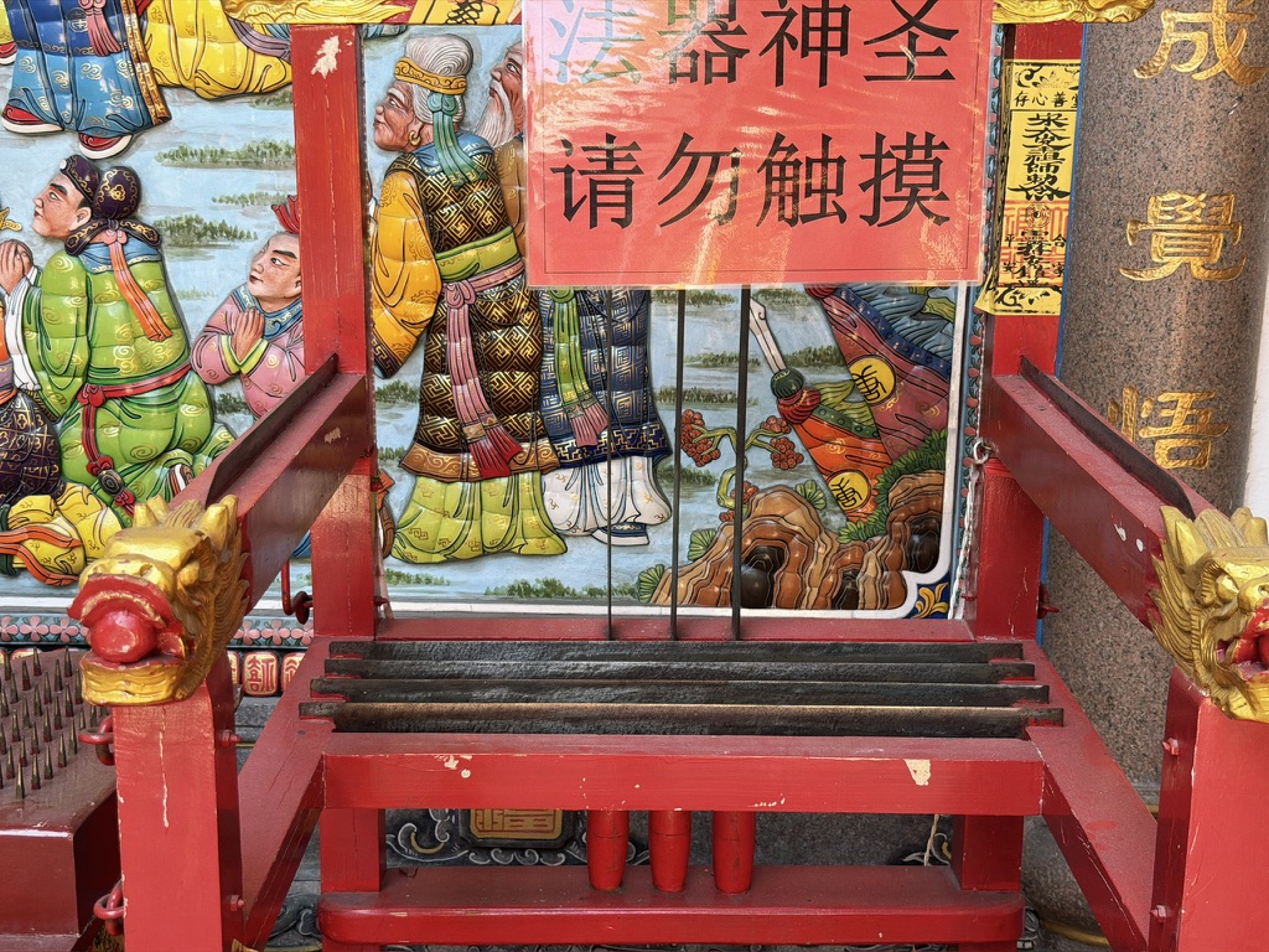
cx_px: 634
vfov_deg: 30.3
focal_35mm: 48
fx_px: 1760
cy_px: 476
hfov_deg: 39.7
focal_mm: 6.76
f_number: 1.78
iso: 80
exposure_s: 1/121
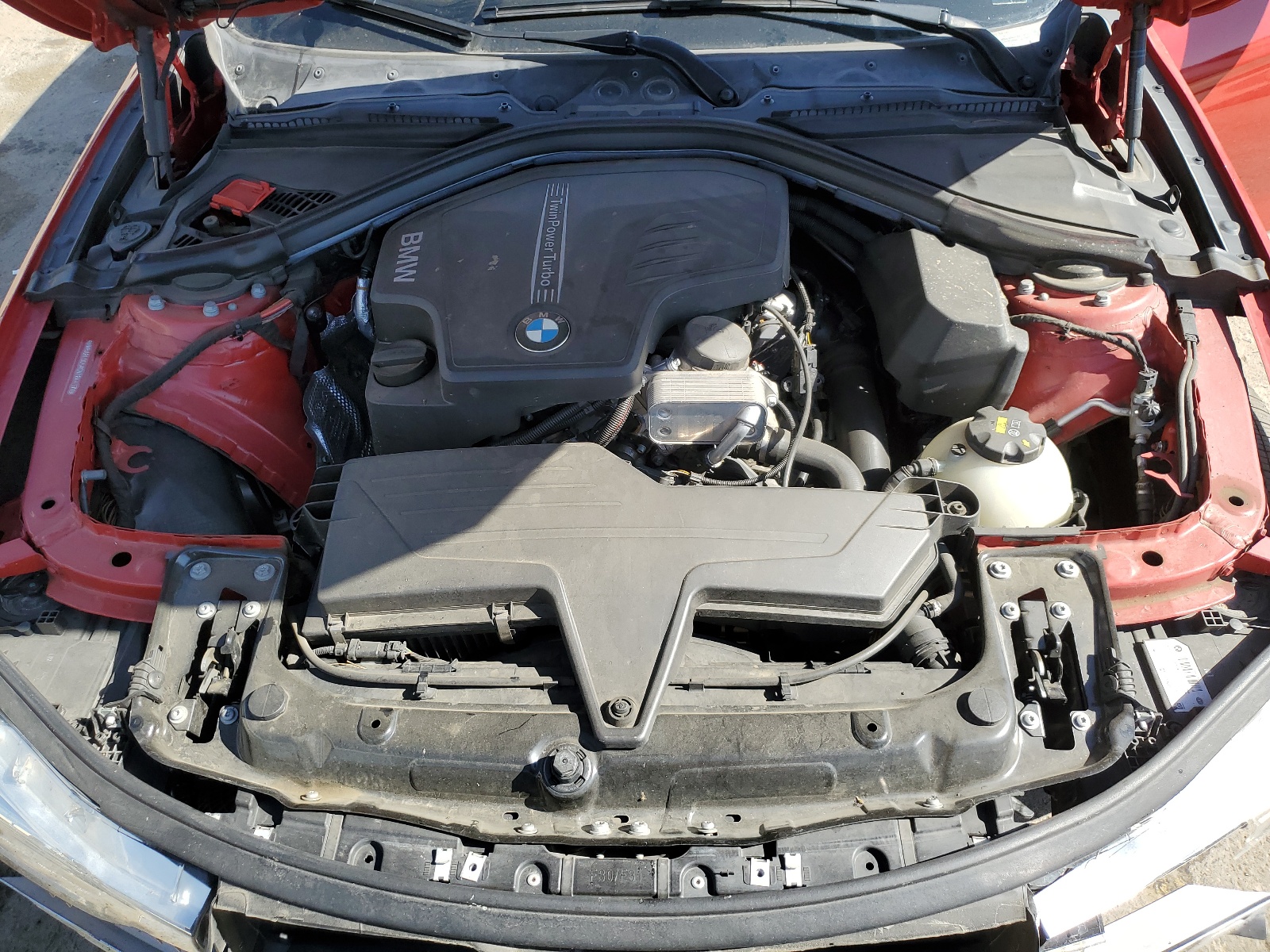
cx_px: 635
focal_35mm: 26
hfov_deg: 67.3
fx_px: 954
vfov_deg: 53.1
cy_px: 476
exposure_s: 1/1111
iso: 50
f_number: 1.5
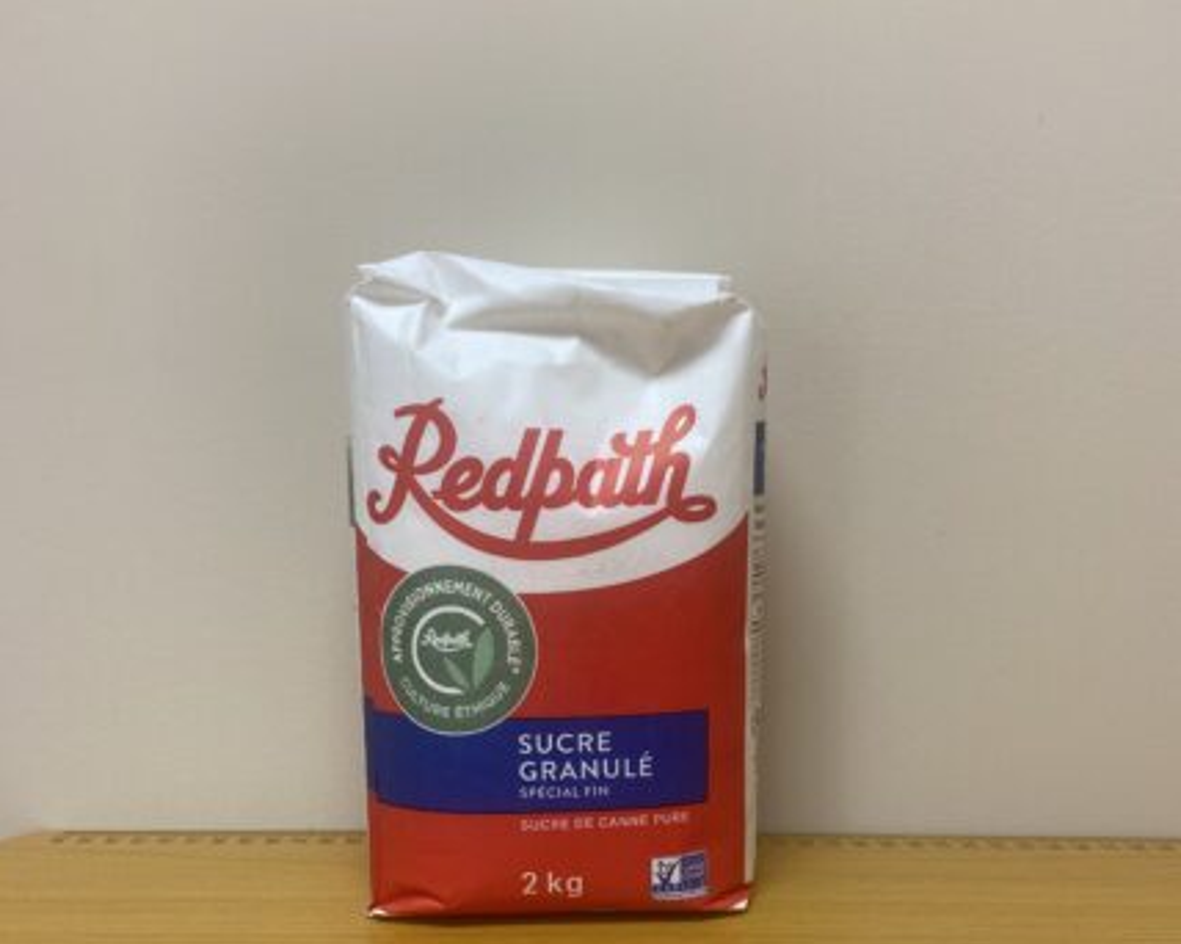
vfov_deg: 42.5
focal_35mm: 34
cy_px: 656
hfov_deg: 52.9
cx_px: 590
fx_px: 1188
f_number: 1.8
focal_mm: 4.25
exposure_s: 1/120
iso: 100
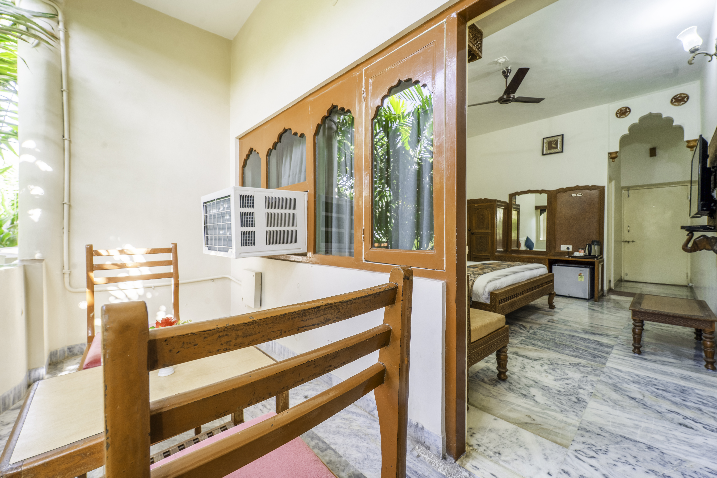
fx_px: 279
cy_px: 239
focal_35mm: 14
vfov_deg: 81.2
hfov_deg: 104.3
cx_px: 358
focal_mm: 14
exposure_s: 1/20
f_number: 10
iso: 200
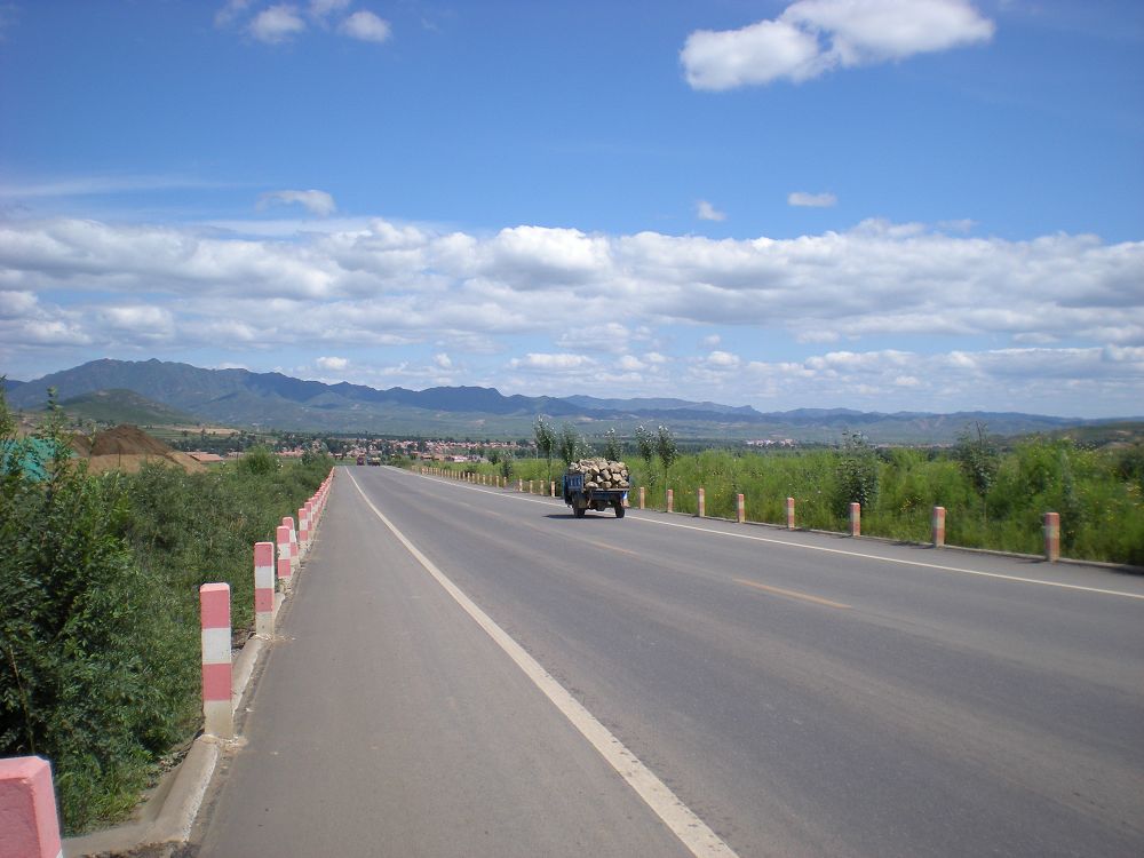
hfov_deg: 49.0
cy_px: 429
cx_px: 572
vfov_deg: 37.7
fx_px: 1256
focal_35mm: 38
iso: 64
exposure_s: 1/683
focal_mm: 6.3
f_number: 4.6
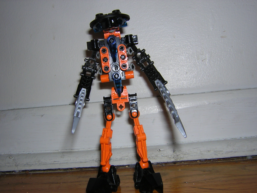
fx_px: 267
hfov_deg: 51.4
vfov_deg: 39.7
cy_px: 96
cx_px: 128
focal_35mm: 36
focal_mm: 4.7
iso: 100
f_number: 5.2
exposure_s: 1/60.1
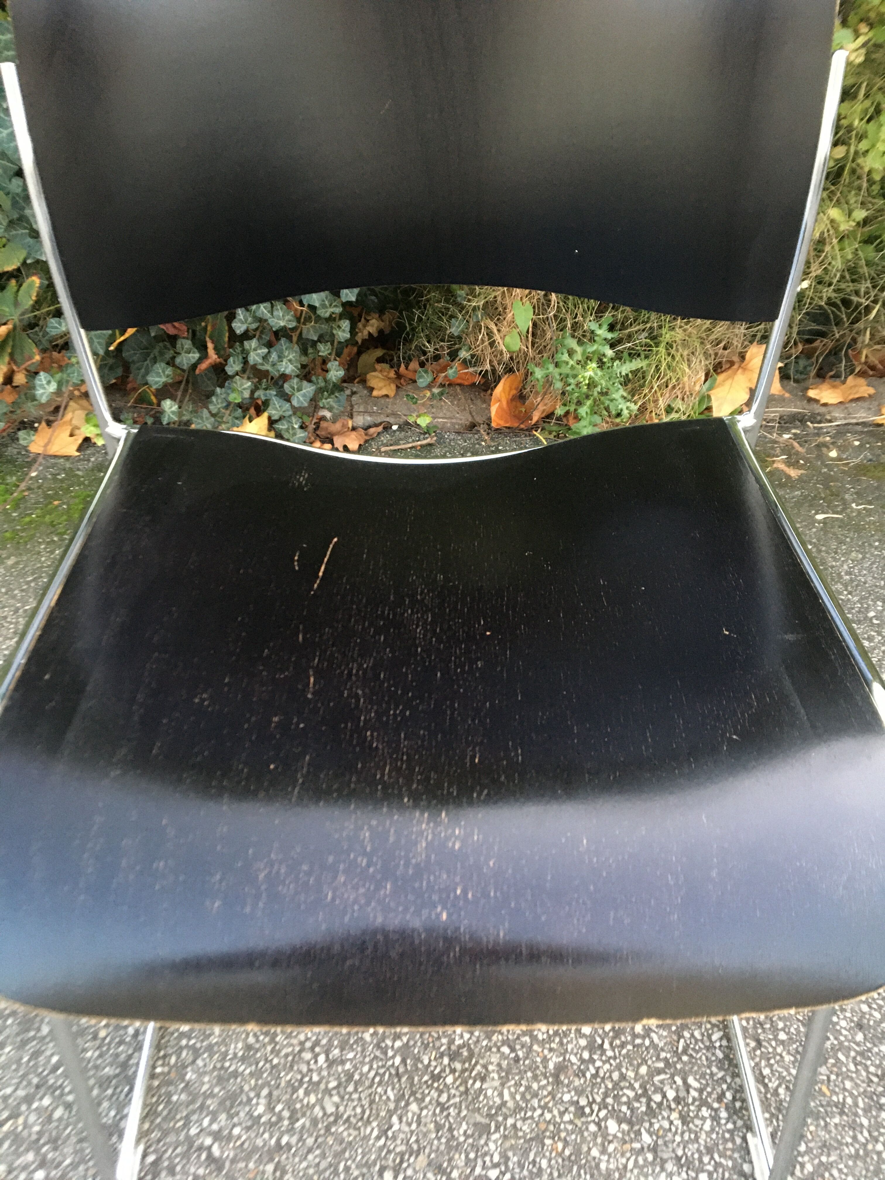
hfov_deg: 48.2
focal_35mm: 29
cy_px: 590
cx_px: 442
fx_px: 989
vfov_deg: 61.7
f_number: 2.2
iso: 400
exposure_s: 1/17
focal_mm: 4.15
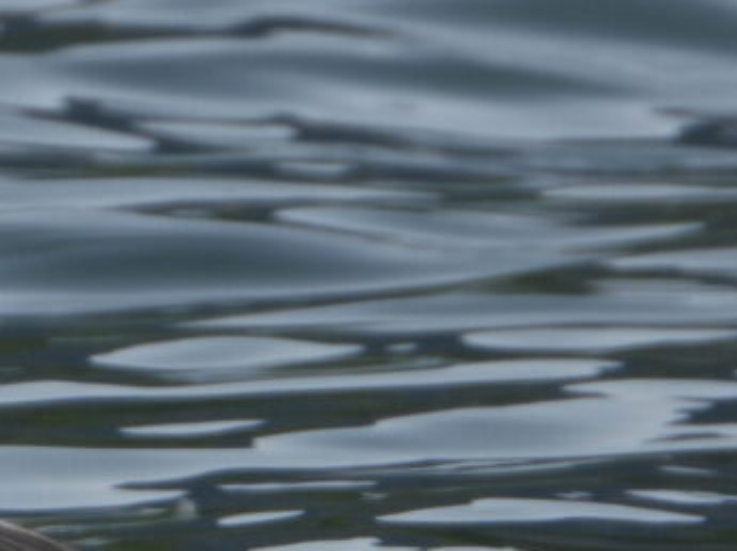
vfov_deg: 0.5
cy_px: 643
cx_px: -291
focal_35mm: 2971
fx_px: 63189
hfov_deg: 0.7
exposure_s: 1/500
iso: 100
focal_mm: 180
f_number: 5.6
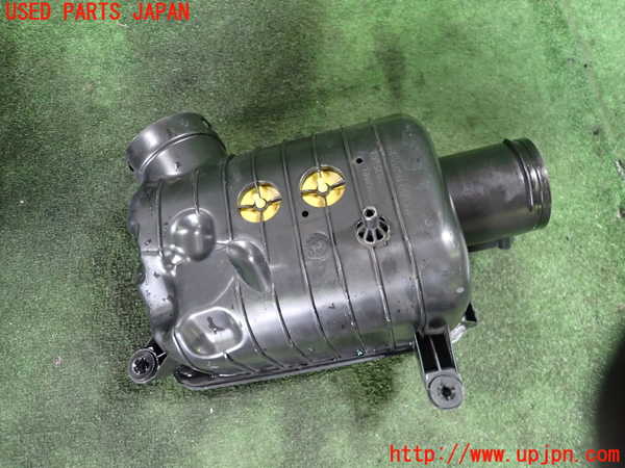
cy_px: 234
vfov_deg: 54.9
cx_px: 312
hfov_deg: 69.4
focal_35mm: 25
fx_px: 451
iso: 640
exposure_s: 1/30
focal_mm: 4.5
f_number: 2
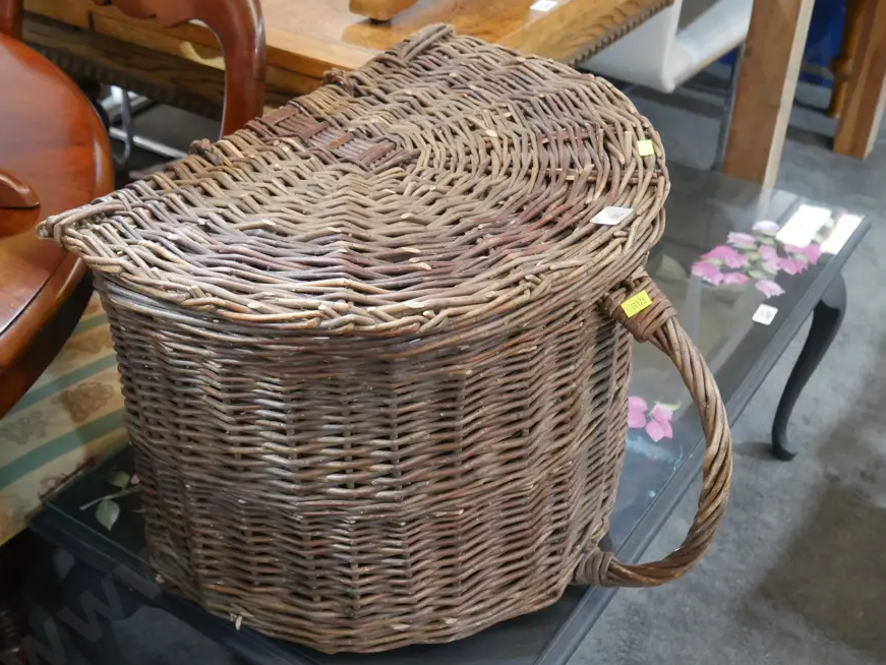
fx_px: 1203
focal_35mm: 47
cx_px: 425
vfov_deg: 30.9
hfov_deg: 40.4
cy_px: 364
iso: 2500
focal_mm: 20
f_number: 4.4
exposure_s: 1/60
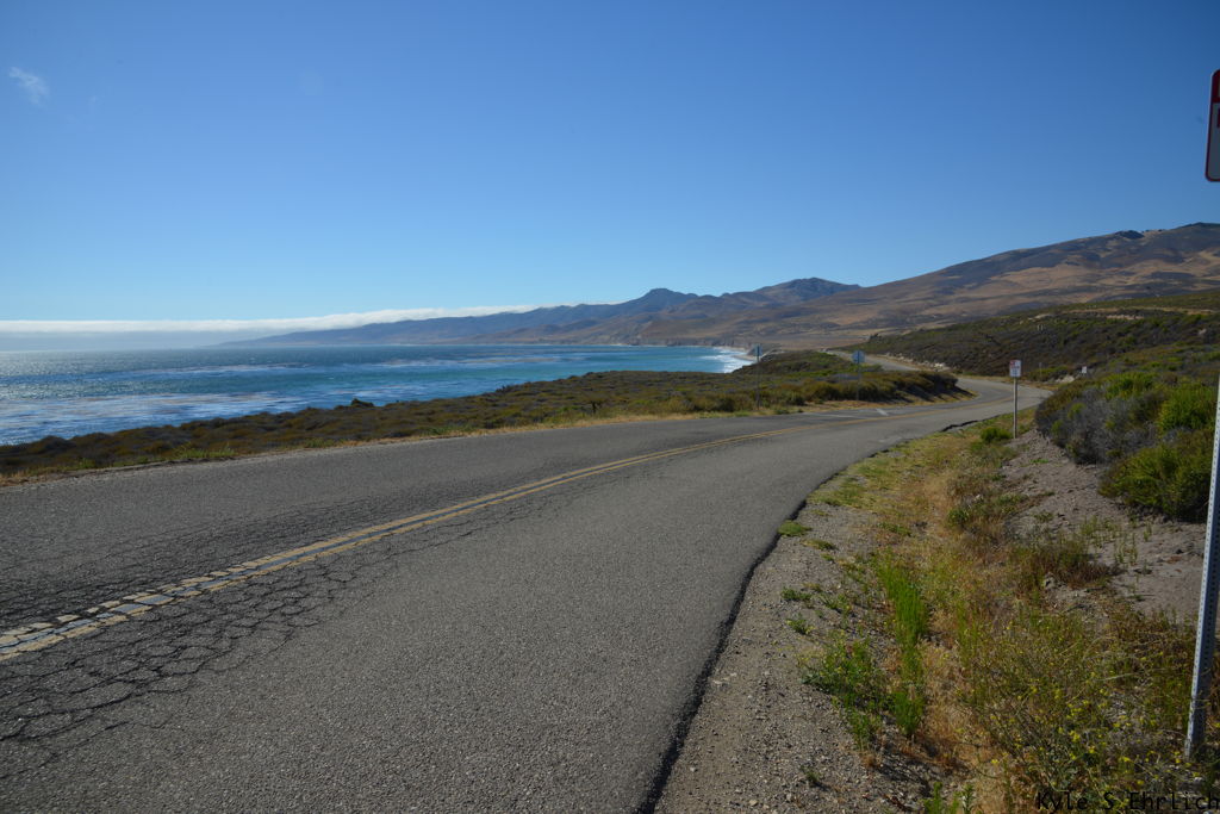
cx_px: 610
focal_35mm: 24
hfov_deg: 73.7
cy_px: 407
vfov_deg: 53.1
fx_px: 813
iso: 200
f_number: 13
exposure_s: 1/320
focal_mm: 24
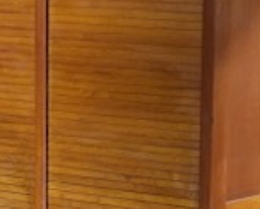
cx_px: 12
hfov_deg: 9.8
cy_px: 200
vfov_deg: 7.9
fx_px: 1510
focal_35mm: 196
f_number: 4
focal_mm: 35
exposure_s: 1/125
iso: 3200
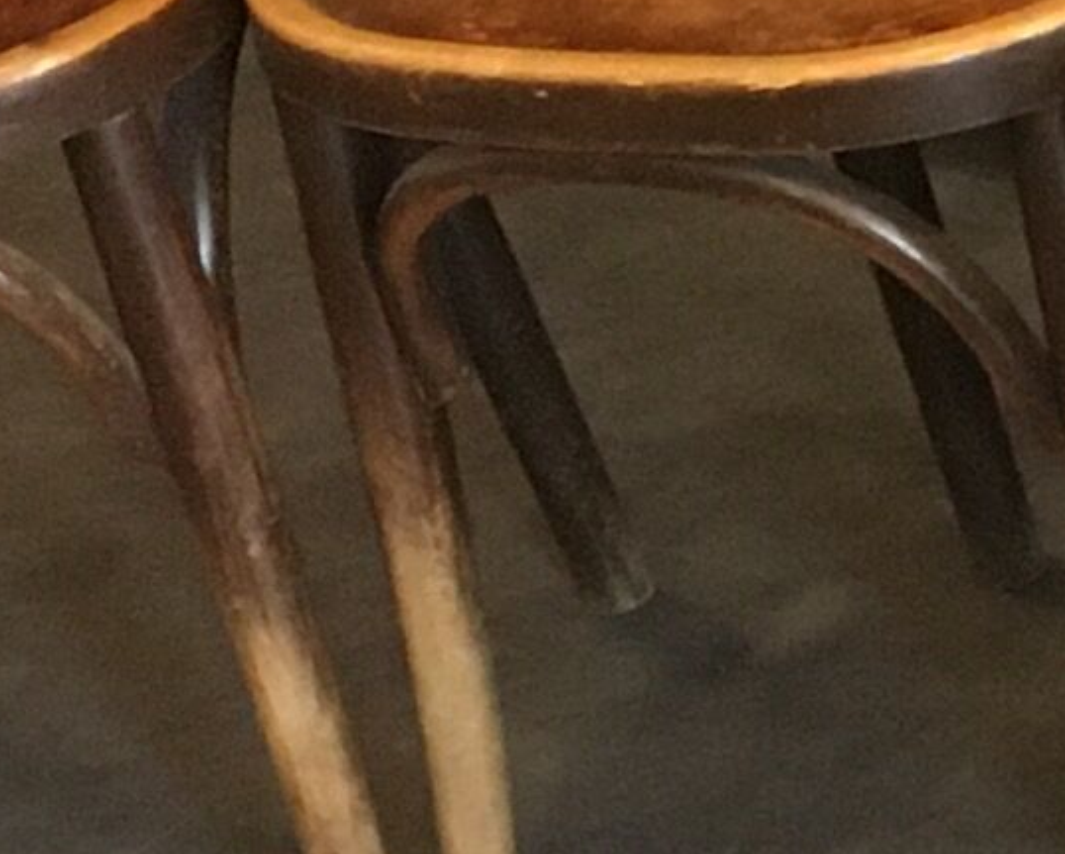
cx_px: 2670
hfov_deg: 8.3
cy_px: 695
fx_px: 6686
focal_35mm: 212
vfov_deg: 7.3
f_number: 2.2
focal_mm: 4.15
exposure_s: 1/25
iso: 200
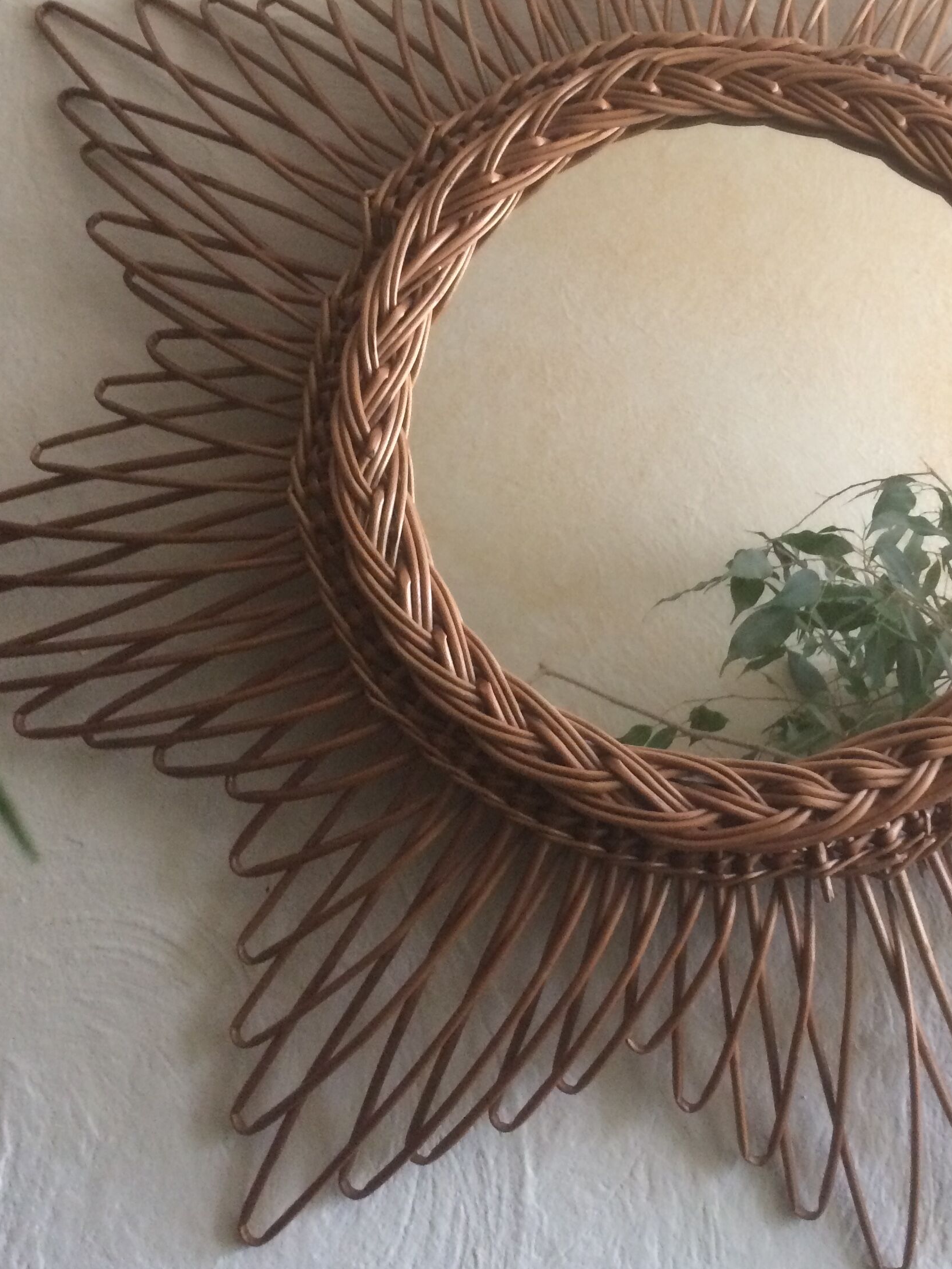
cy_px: 496
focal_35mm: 43
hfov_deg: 33.1
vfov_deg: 43.6
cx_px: 694
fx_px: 1577
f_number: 2.2
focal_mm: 4.15
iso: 200
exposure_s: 1/33
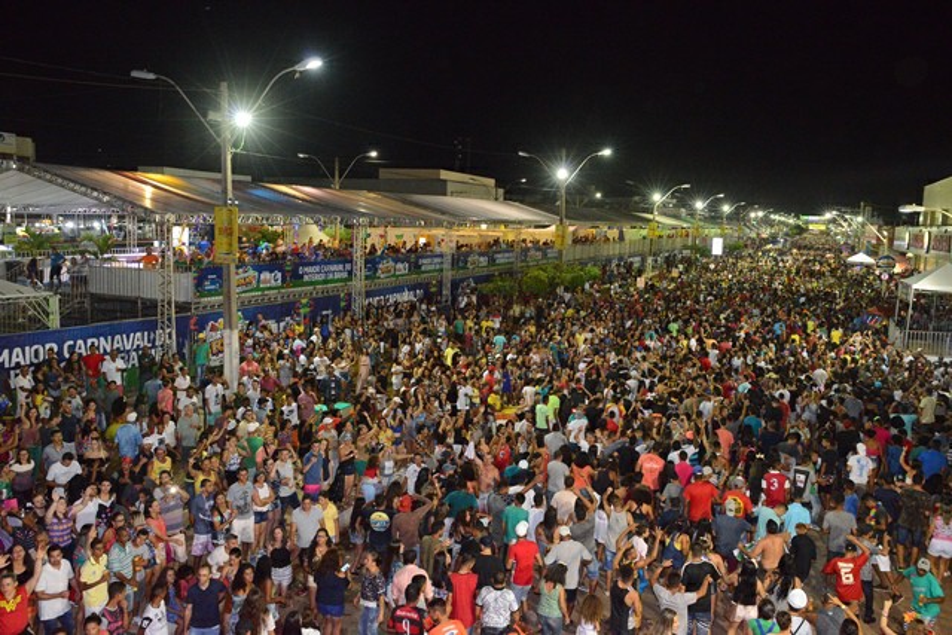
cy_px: 318
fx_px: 820
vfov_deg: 42.3
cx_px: 476
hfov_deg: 60.3
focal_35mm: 31
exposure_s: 1/125
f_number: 4.5
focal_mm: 31
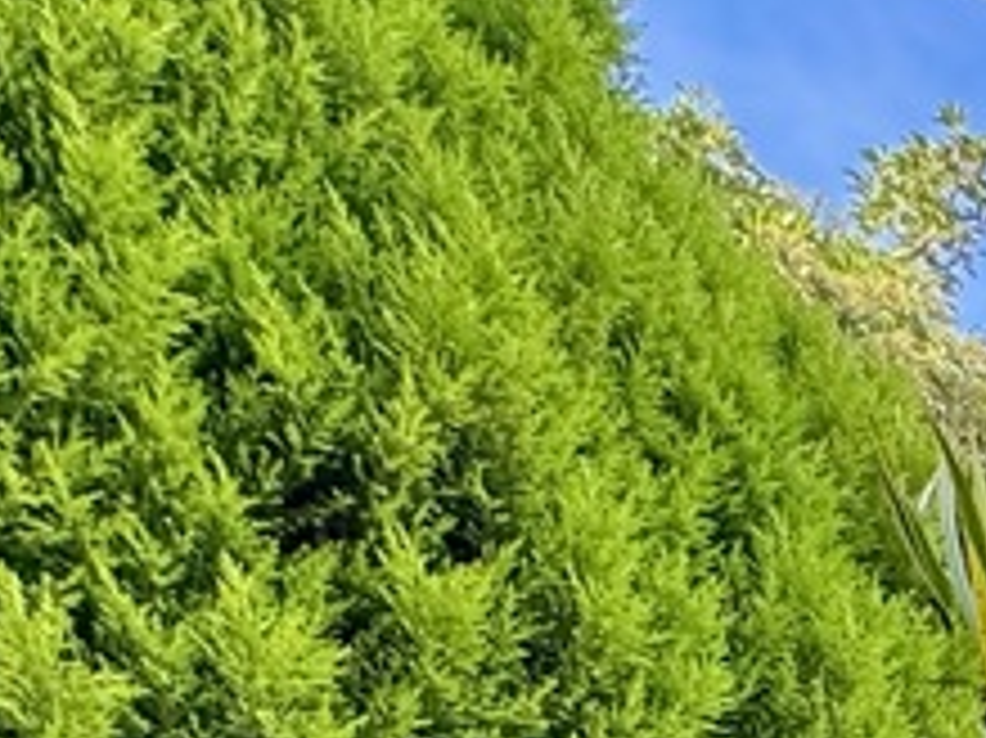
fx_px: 2334
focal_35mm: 82
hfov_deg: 15.5
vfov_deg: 13.0
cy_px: 1827
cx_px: 2247
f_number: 2.2
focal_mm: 2.22
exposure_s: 1/150
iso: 40
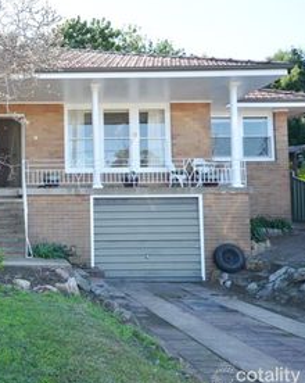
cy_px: 187
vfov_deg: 45.0
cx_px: -3
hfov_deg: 33.4
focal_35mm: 41
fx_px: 461
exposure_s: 1/160
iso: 200
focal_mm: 17
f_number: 6.3
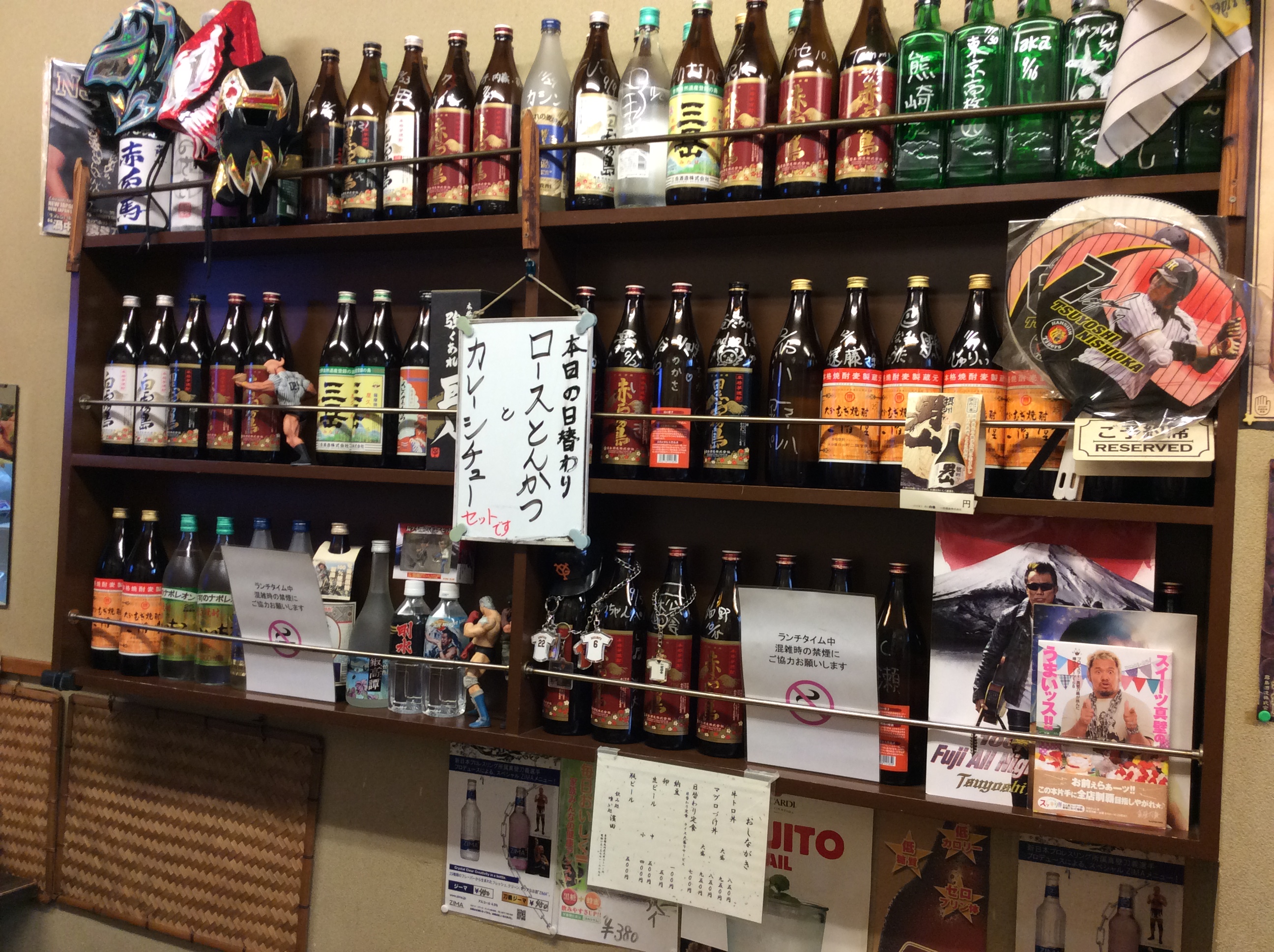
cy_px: 476
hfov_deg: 56.9
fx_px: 1176
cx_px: 637
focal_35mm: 32
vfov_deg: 44.1
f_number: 2.4
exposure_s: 1/25
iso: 64
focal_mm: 3.3
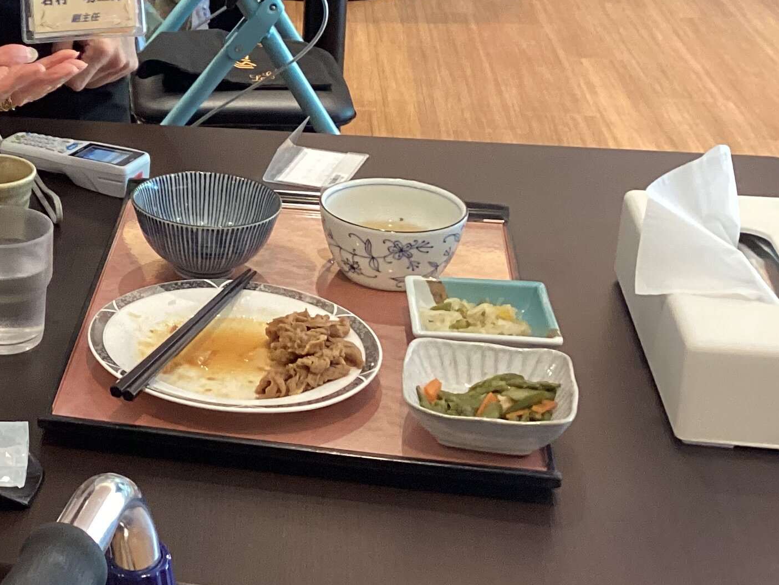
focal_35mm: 72
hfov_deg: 24.9
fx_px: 1620
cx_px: -102
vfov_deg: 20.1
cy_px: 62
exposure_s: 1/60
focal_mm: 3.3
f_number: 2.4
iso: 250
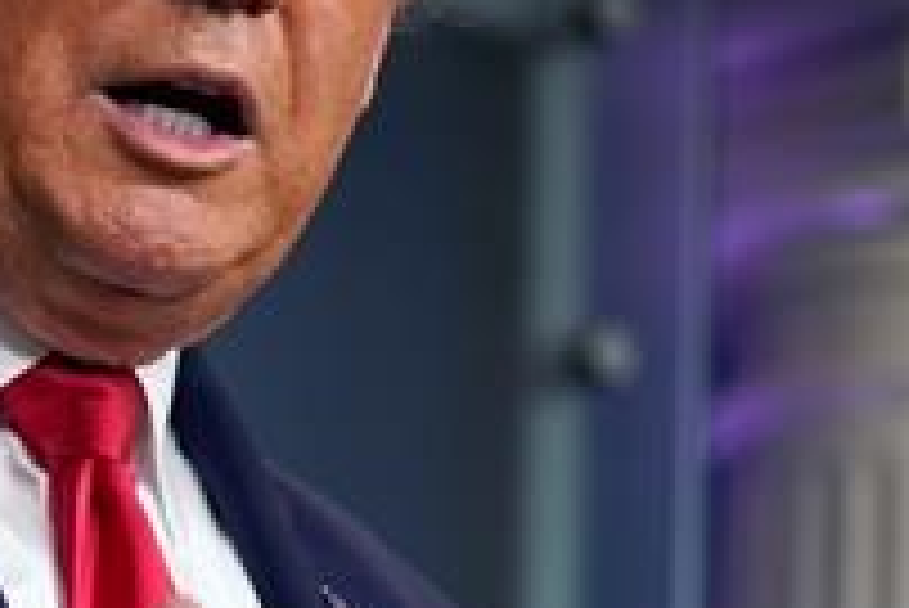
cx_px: 14
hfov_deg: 4.5
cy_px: 354
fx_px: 11446
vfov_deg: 3.0
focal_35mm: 453
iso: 2000
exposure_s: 1/500
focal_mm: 141
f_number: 4.5
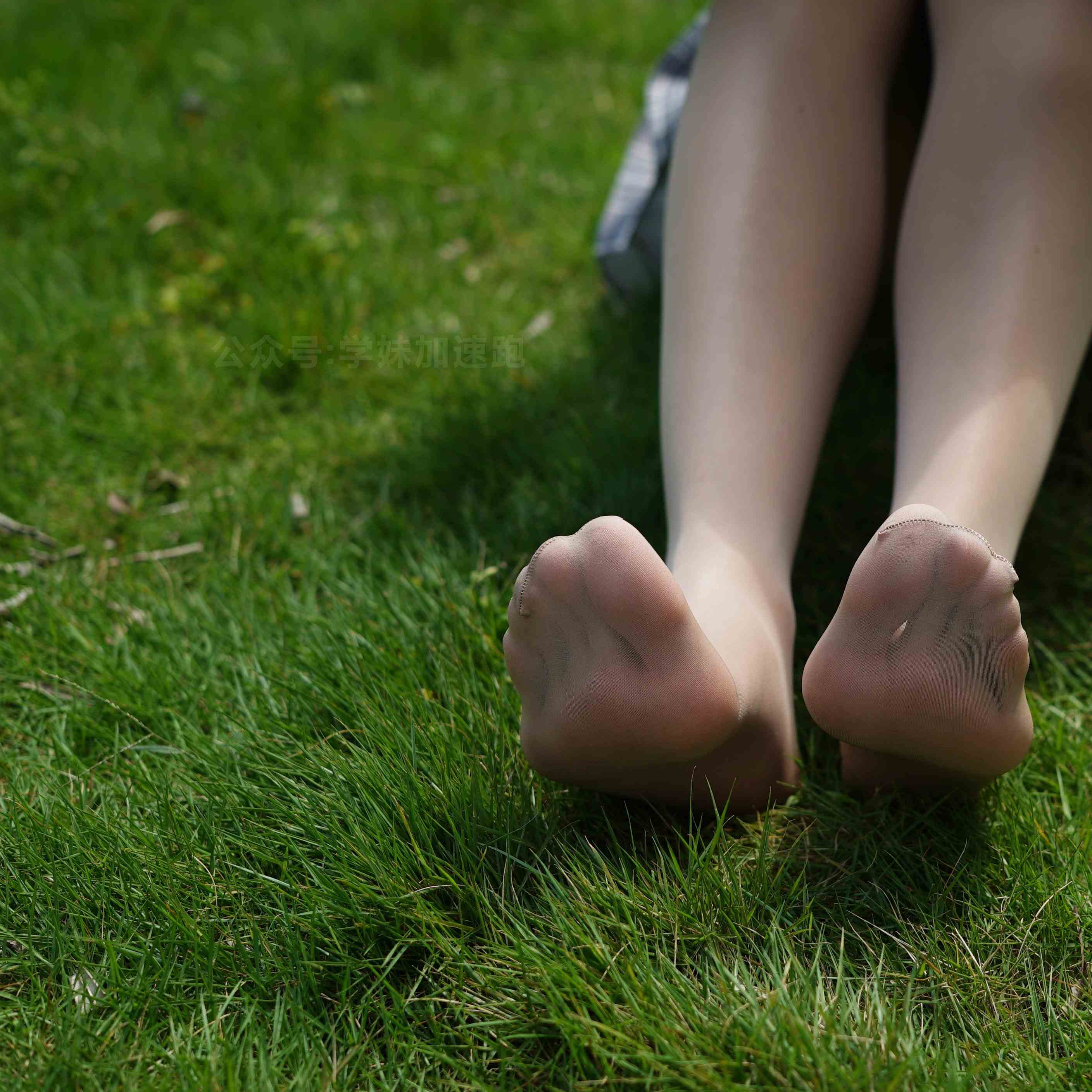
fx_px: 2284
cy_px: 546
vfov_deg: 26.9
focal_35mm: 64
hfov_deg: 26.5
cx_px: 818
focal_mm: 50
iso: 64
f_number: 4
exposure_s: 1/500
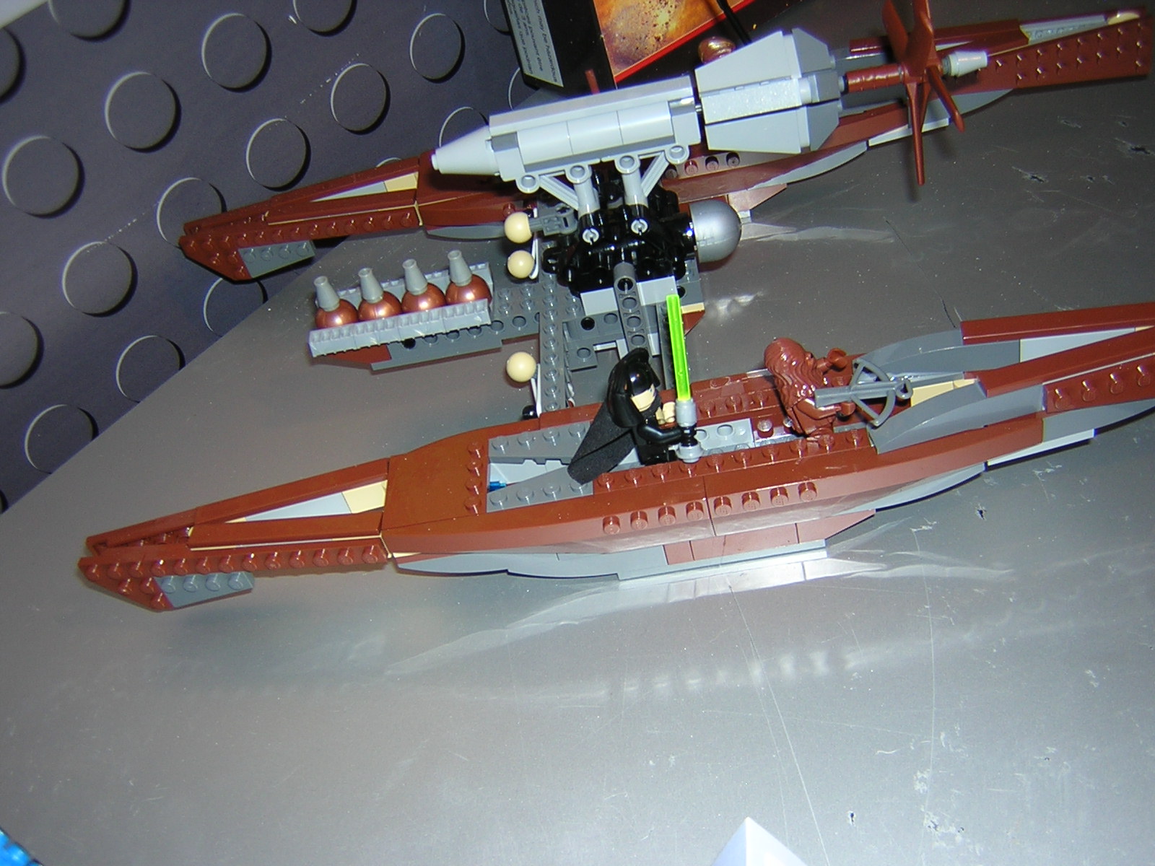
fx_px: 1201
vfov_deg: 39.7
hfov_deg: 51.4
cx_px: 578
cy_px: 433
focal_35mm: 36
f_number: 2.6
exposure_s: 1/60.1
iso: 100
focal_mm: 4.7
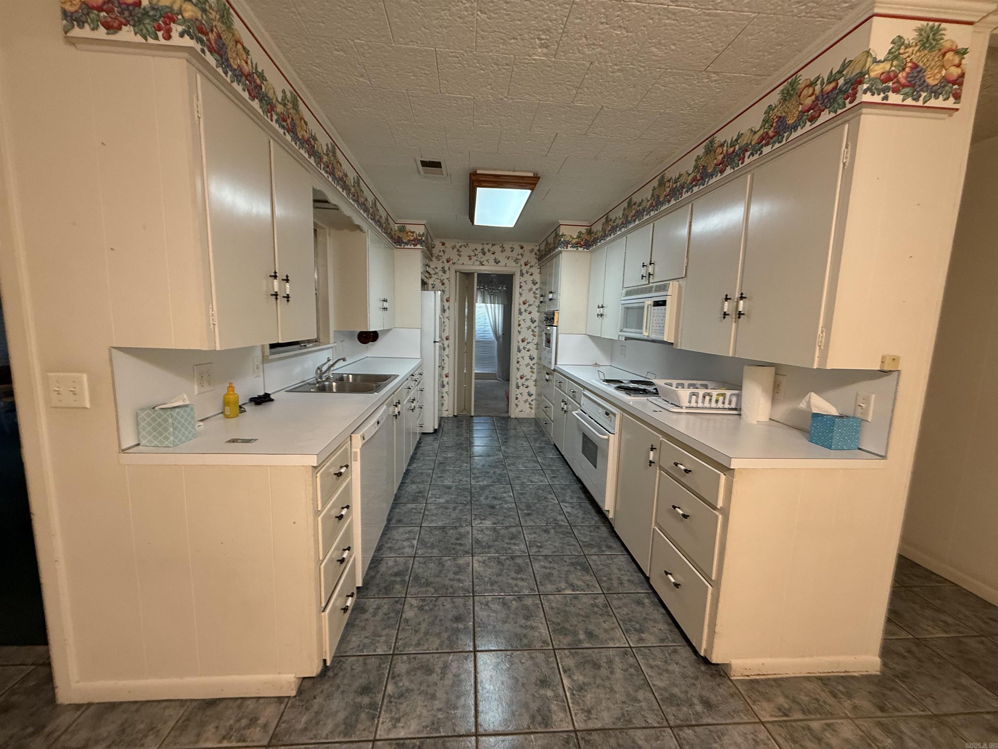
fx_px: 404
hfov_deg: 102.1
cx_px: 499
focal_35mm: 14
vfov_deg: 85.7
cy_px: 374
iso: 200
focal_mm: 2.22
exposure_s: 1/30
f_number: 2.2
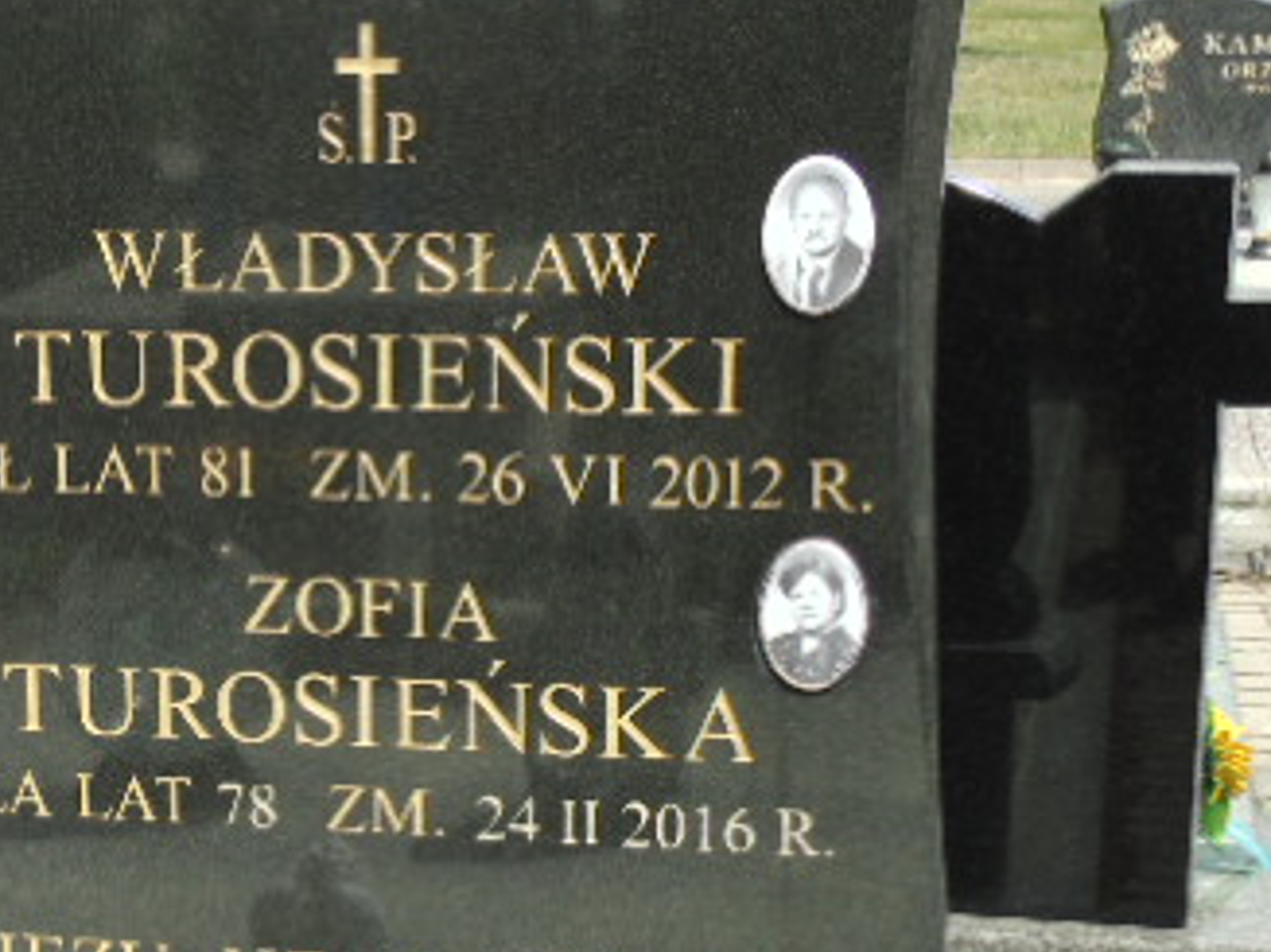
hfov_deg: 21.3
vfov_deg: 16.3
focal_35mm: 90
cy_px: 754
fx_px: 3303
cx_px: 136
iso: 80
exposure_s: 1/640
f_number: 4.1
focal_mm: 8.2
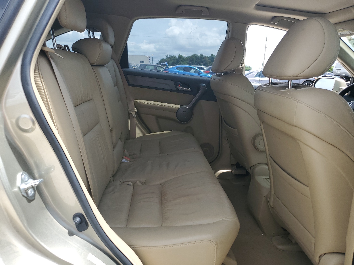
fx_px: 266
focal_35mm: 26
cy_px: 132
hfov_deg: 67.3
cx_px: 177
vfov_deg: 53.1
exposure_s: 1/1250
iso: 50
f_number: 1.5
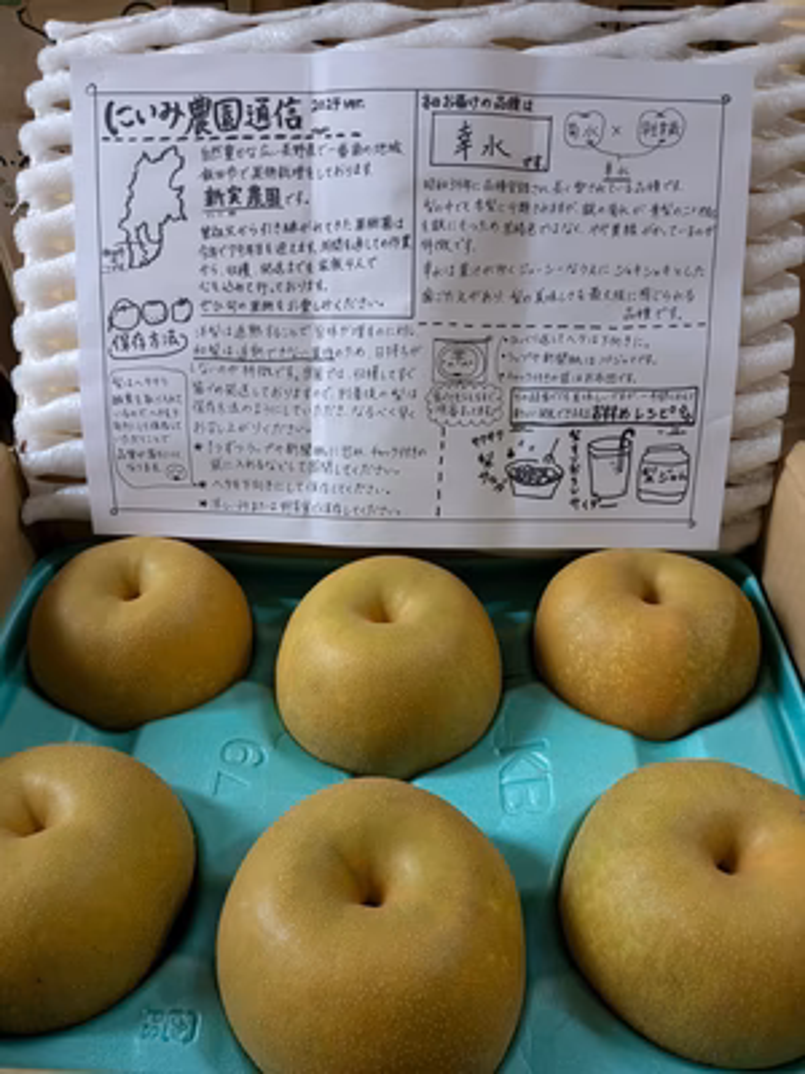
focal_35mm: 27
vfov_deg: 65.3
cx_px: 402
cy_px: 537
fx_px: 837
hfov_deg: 51.4
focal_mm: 4.38
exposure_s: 1/25
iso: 812
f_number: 1.73
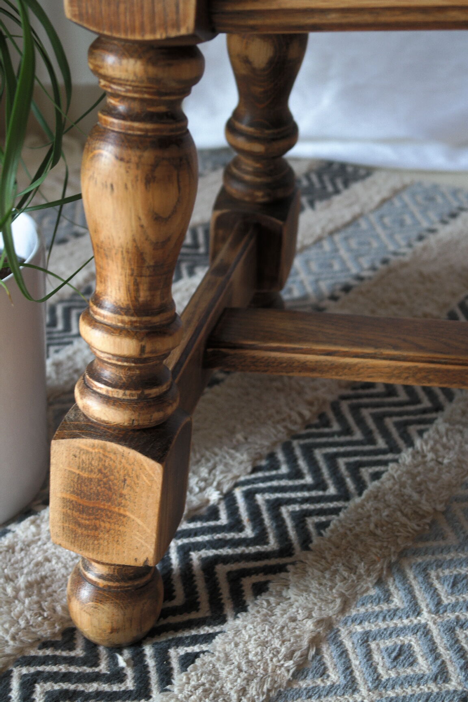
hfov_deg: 25.5
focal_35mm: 53
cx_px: 234
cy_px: 351
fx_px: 1033
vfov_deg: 37.5
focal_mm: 35
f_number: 5.6
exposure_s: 1/30
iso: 200
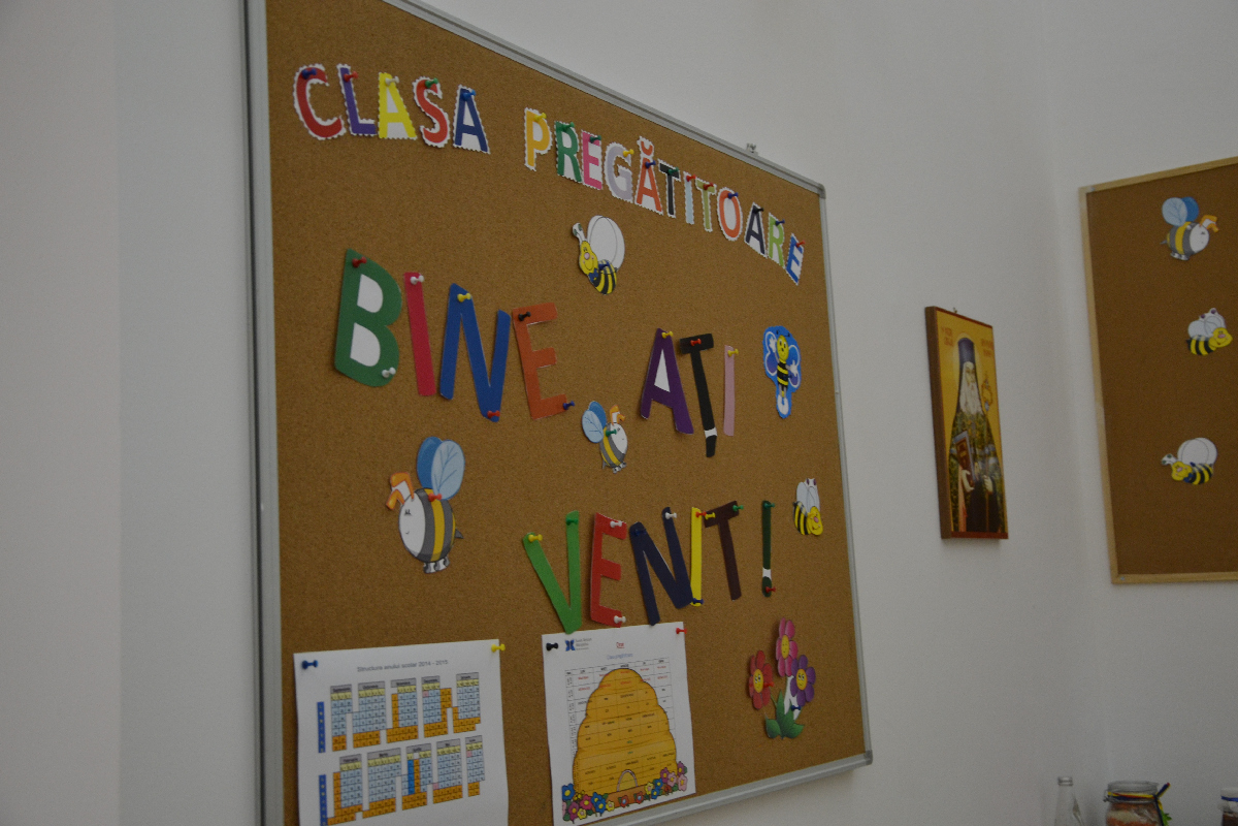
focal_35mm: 45
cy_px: 413
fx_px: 1547
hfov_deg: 43.6
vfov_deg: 29.9
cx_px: 619
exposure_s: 1/30
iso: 640
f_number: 4.2
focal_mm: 30
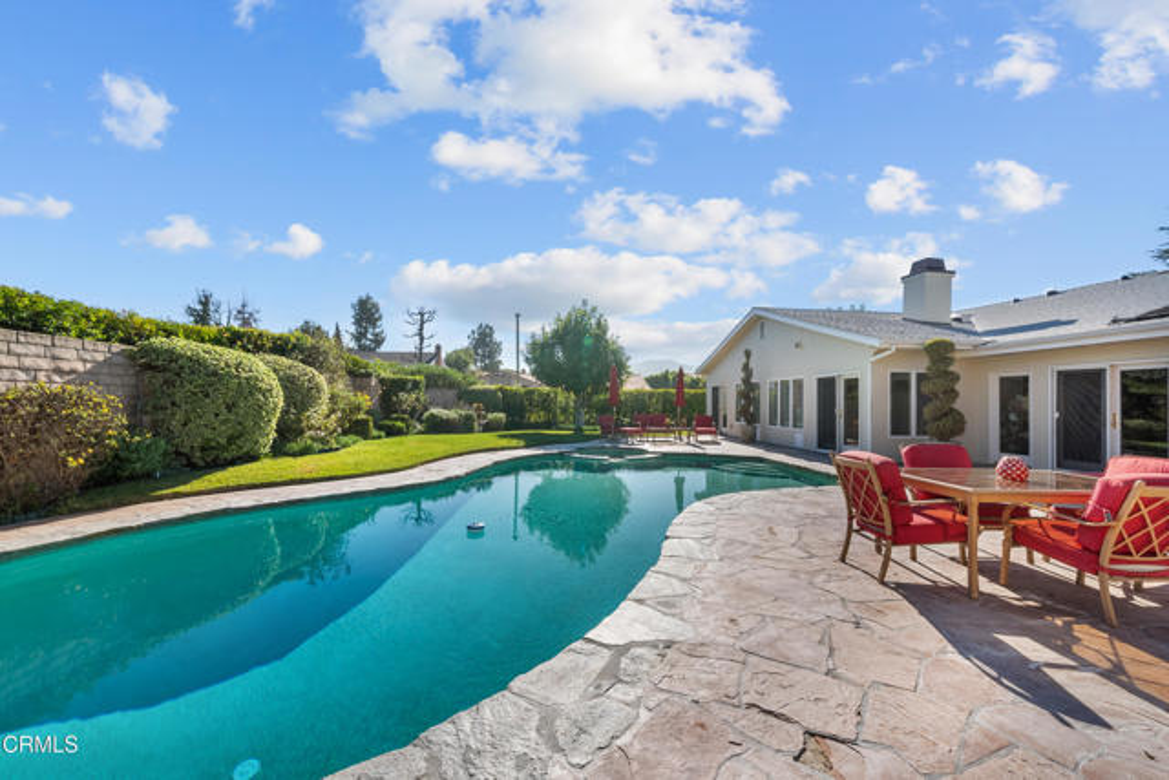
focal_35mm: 14
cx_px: 584
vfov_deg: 81.2
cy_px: 390
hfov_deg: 104.2
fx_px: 455
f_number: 9
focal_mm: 14
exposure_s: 1/400
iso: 125
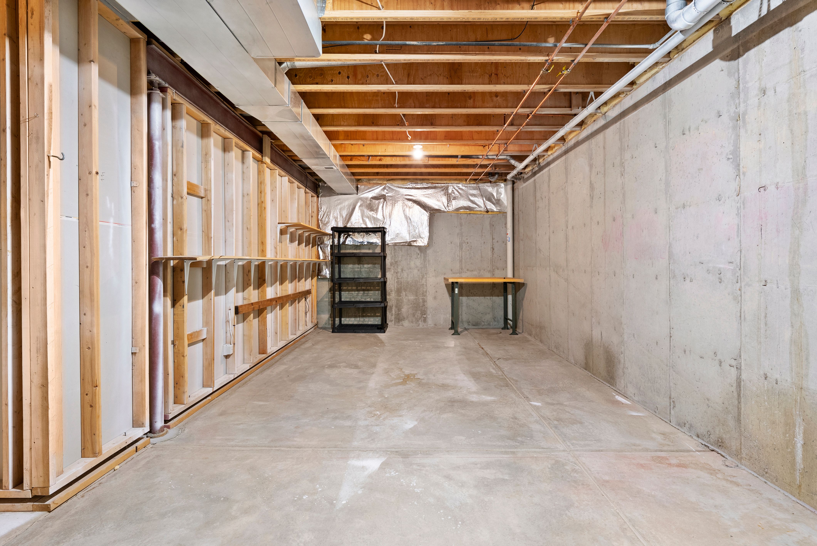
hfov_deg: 93.2
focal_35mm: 17
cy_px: 273
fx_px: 386
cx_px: 408
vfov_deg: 70.5
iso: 640
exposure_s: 1
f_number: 8
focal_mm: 17
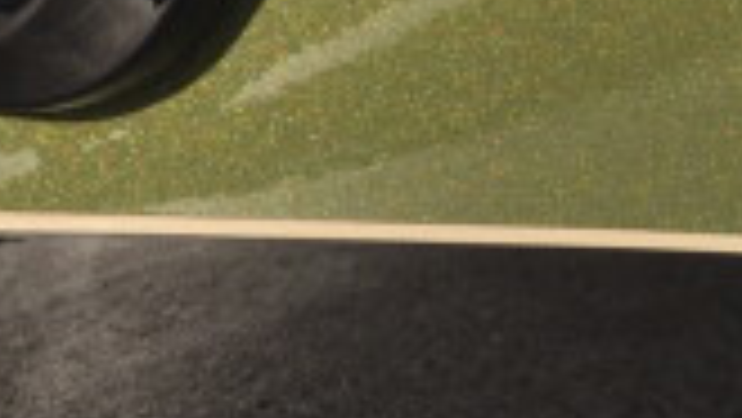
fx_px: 8563
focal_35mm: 435
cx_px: 612
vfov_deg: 2.8
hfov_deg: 5.0
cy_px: 396
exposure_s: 1/200
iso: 100
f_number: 8
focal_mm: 38
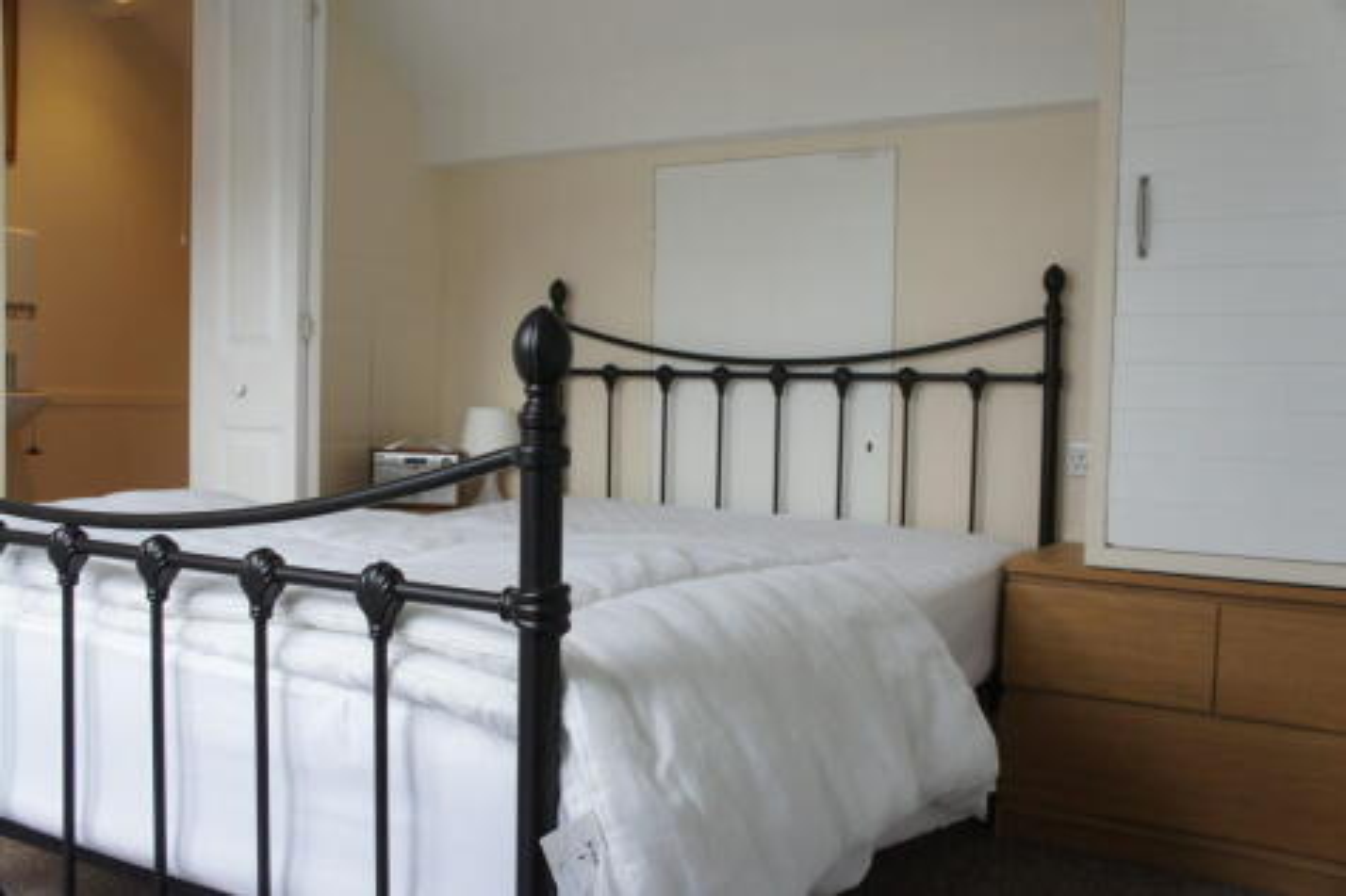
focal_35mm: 30
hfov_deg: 61.9
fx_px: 1121
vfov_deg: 43.6
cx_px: 673
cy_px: 448
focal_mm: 20
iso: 200
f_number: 5
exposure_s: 1/50
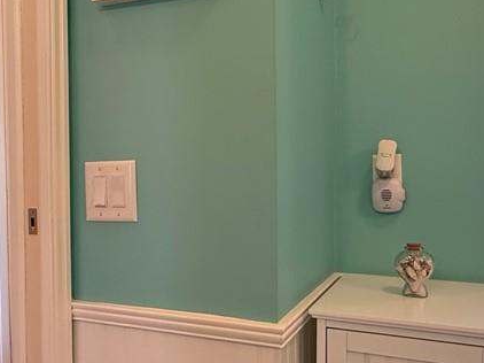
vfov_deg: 41.8
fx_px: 475
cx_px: 270
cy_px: 179
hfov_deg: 53.9
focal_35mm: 34
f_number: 2.2
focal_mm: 2.22
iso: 250
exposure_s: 1/120
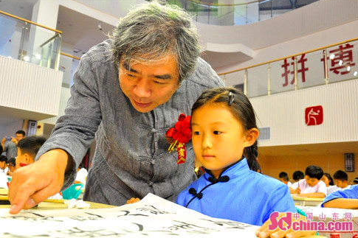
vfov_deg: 38.9
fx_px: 338
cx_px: 179
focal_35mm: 34
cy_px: 119
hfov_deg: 55.8
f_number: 5.6
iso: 1800
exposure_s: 1/100
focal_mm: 22
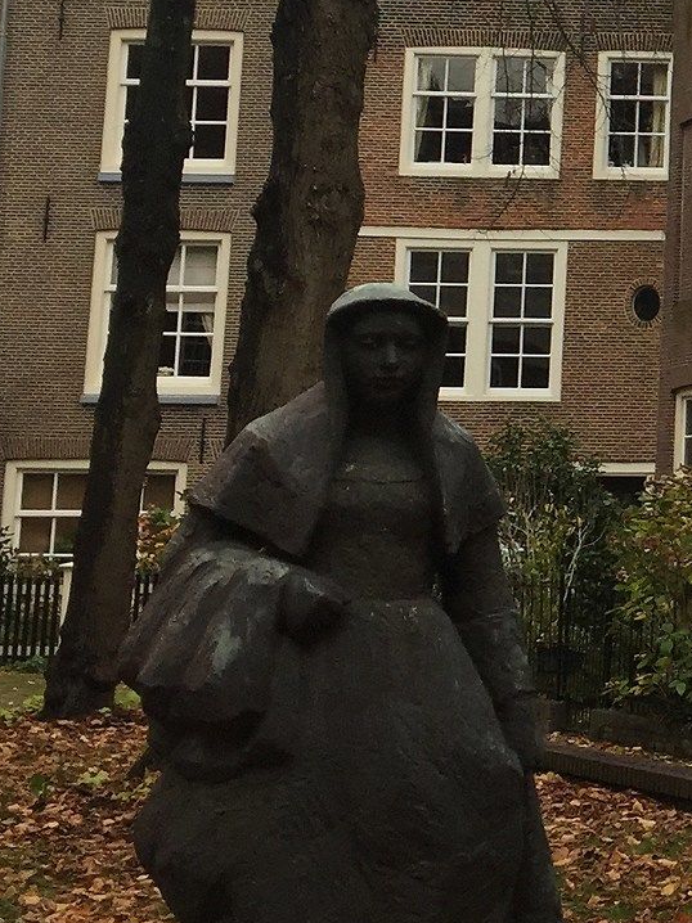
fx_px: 2587
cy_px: 111
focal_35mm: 97
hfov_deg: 14.1
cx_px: 1096
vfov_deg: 19.9
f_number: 2.2
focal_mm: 4.15
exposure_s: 1/366
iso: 32
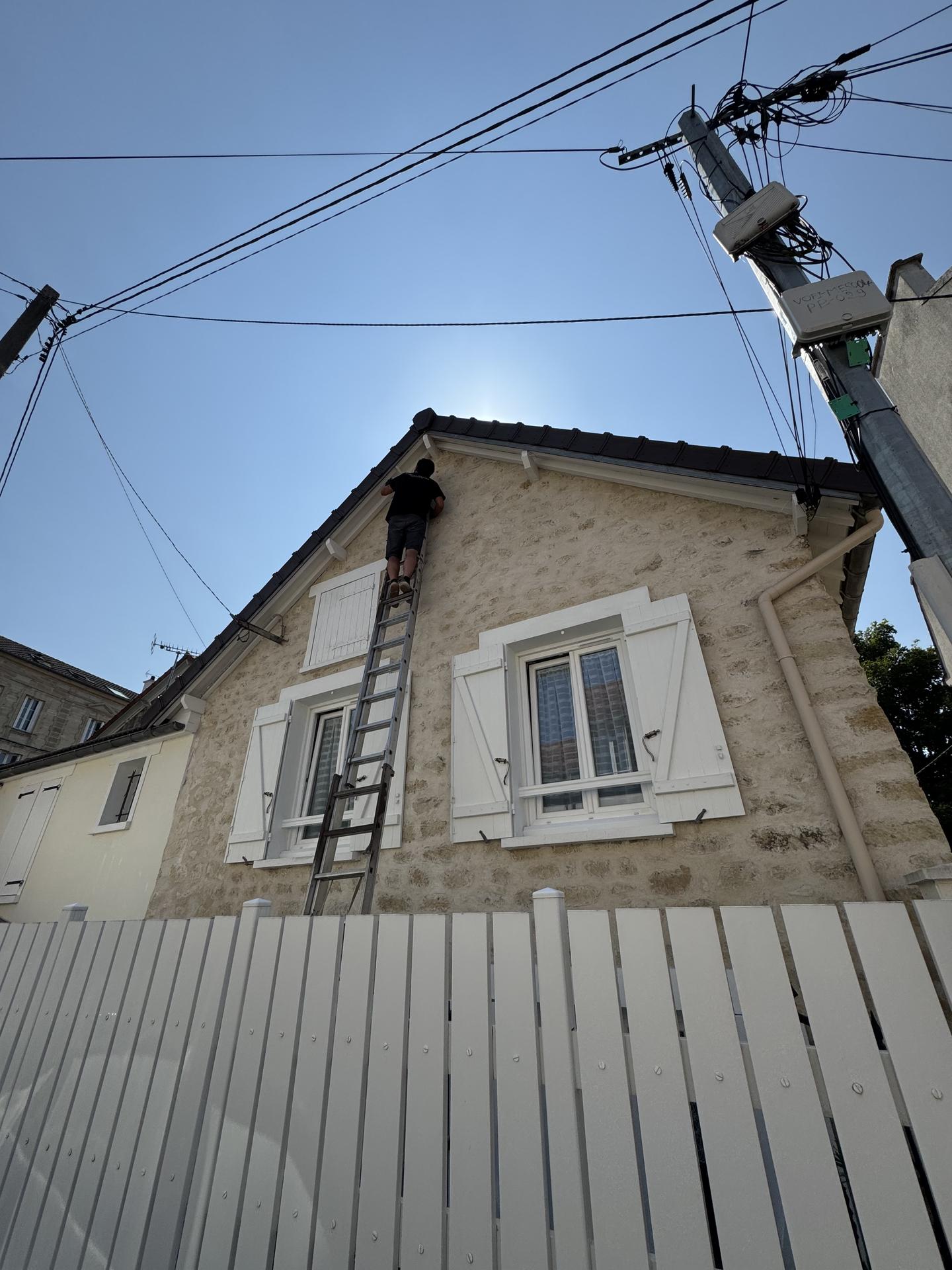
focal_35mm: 14
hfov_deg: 85.7
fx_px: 513
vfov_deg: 102.1
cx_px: 476
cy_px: 635
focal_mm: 2.22
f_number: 2.2
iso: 50
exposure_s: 1/3390
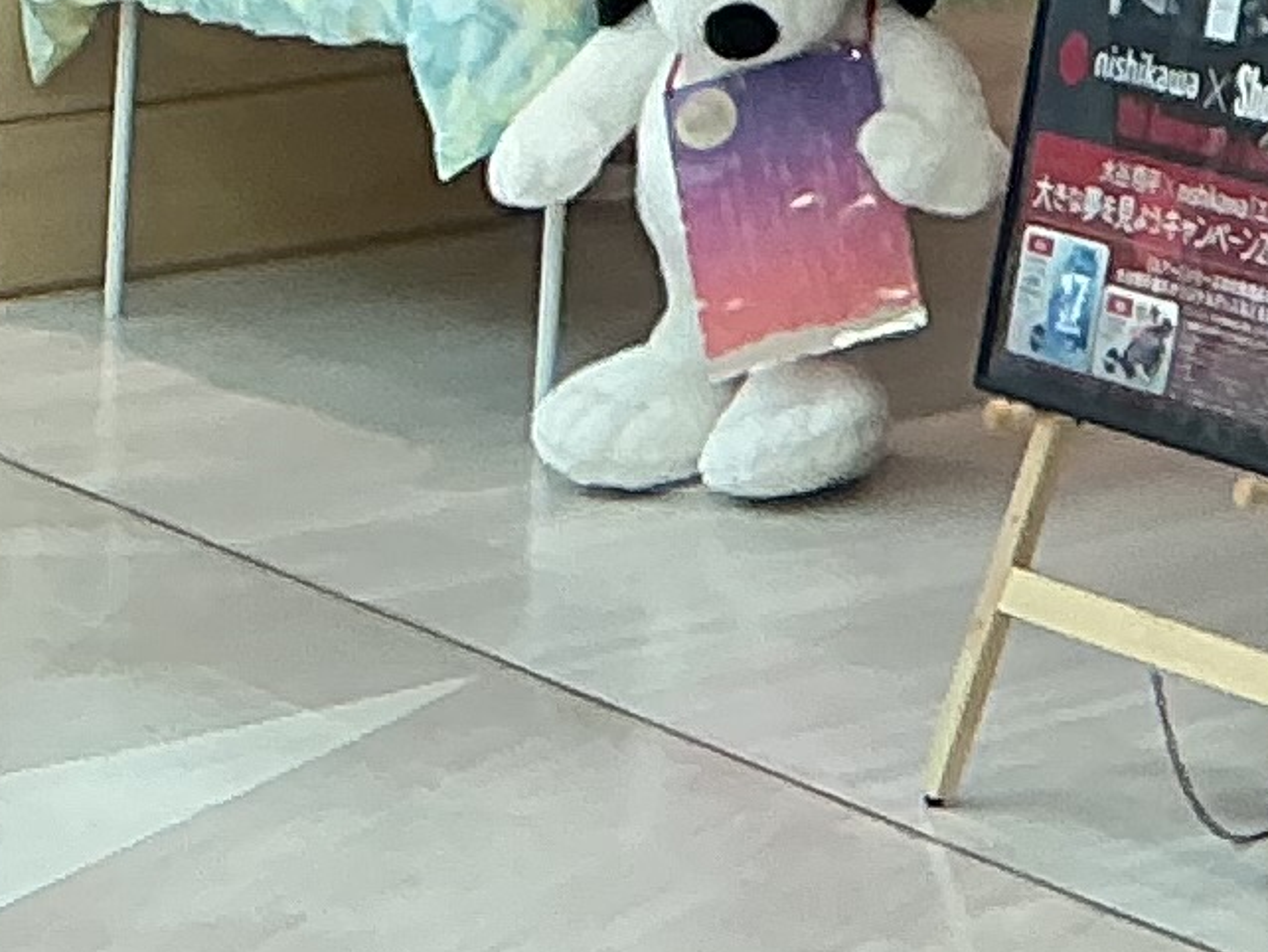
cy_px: -1693
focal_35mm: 182
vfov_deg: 7.4
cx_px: 3447
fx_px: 6669
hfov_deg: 9.2
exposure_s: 1/120
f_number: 1.8
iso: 25
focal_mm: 3
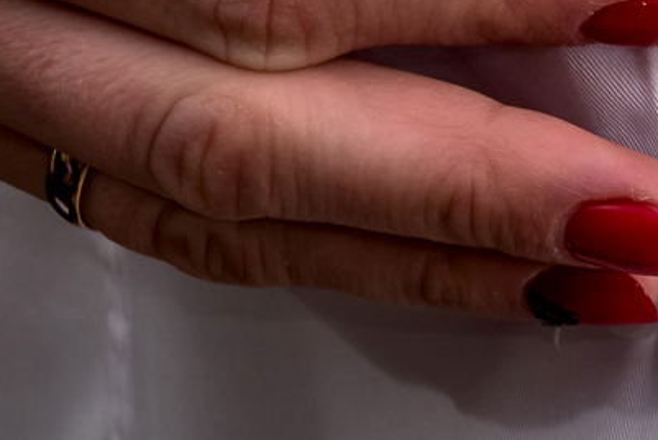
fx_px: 10151
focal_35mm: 555
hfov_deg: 3.7
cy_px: -490
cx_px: 1558
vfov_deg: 2.5
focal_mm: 105
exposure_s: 1/125
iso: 320
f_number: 10
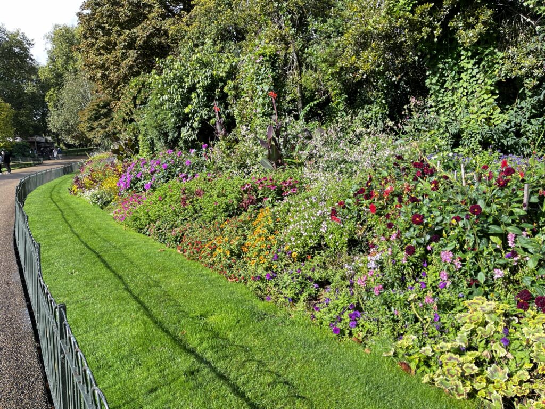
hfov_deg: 67.3
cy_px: 204
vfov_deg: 53.1
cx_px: 272
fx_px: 409
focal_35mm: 26
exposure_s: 1/552
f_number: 1.6
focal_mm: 5.1
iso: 50
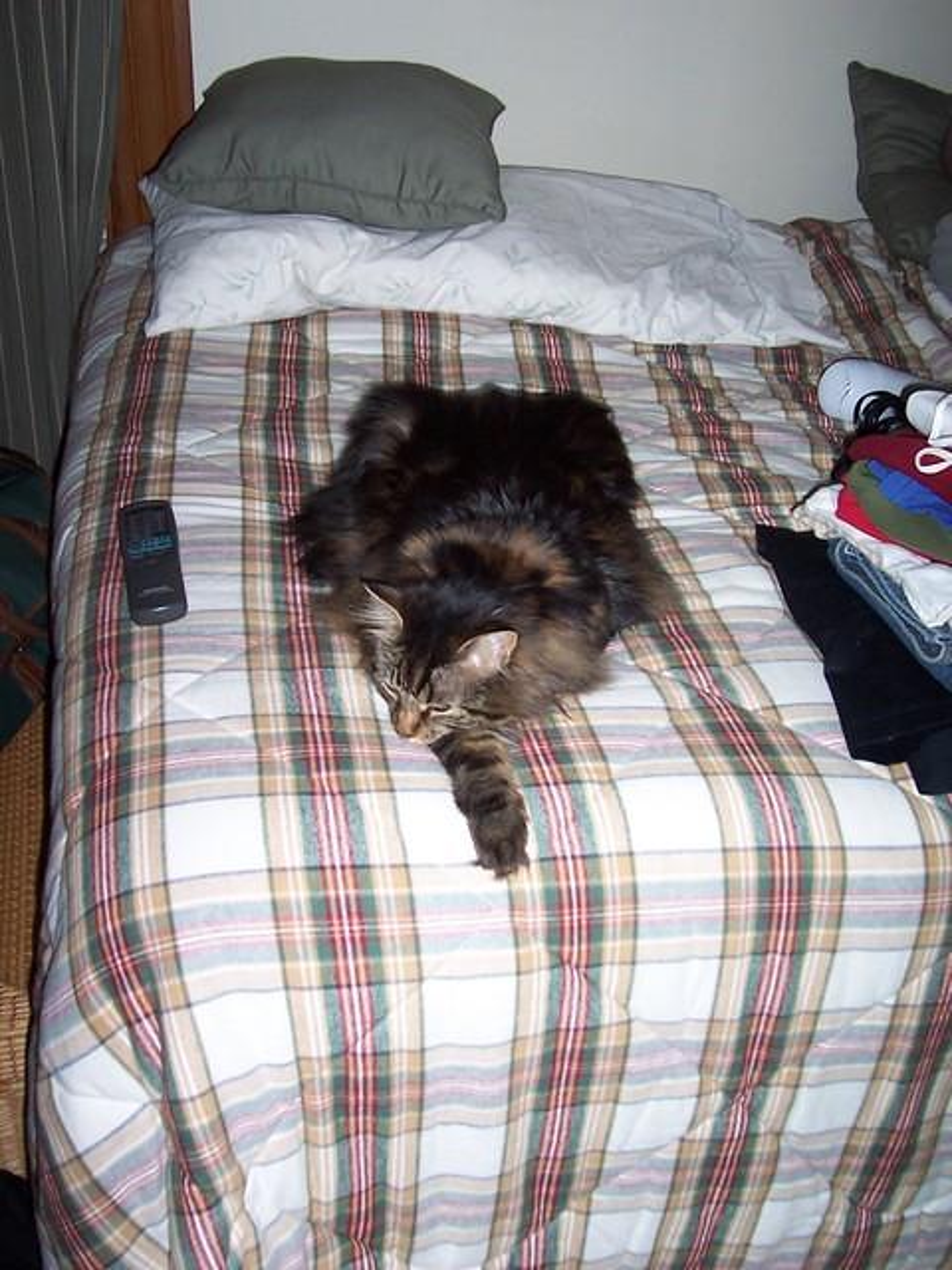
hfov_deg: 38.7
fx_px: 1357
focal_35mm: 37
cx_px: 476
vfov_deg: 50.1
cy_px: 635
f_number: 2.8
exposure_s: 1/60
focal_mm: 5.6
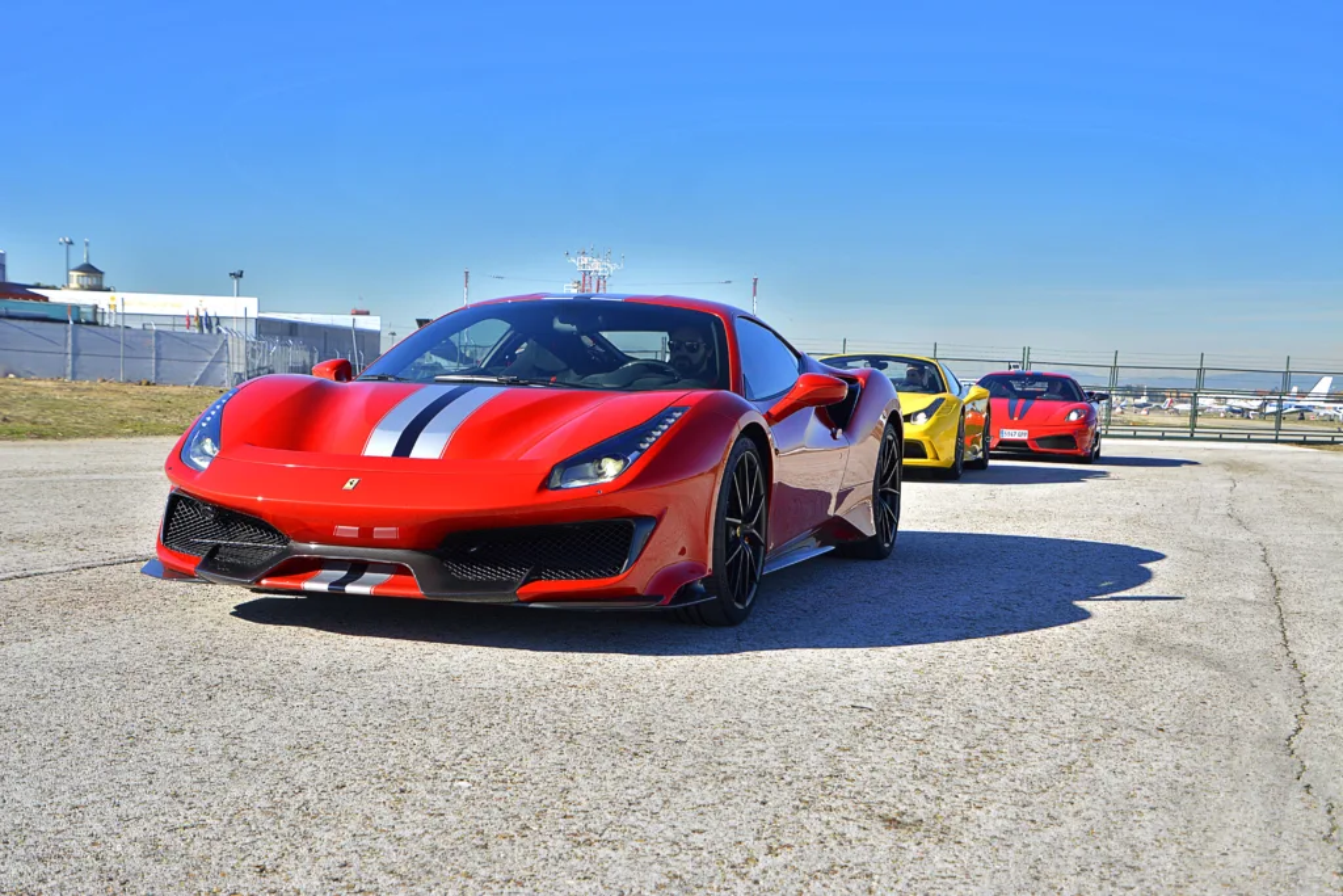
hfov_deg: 42.3
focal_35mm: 46
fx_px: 1735
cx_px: 672
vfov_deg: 29.0
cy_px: 448
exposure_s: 1/1250
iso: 400
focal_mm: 31
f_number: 5
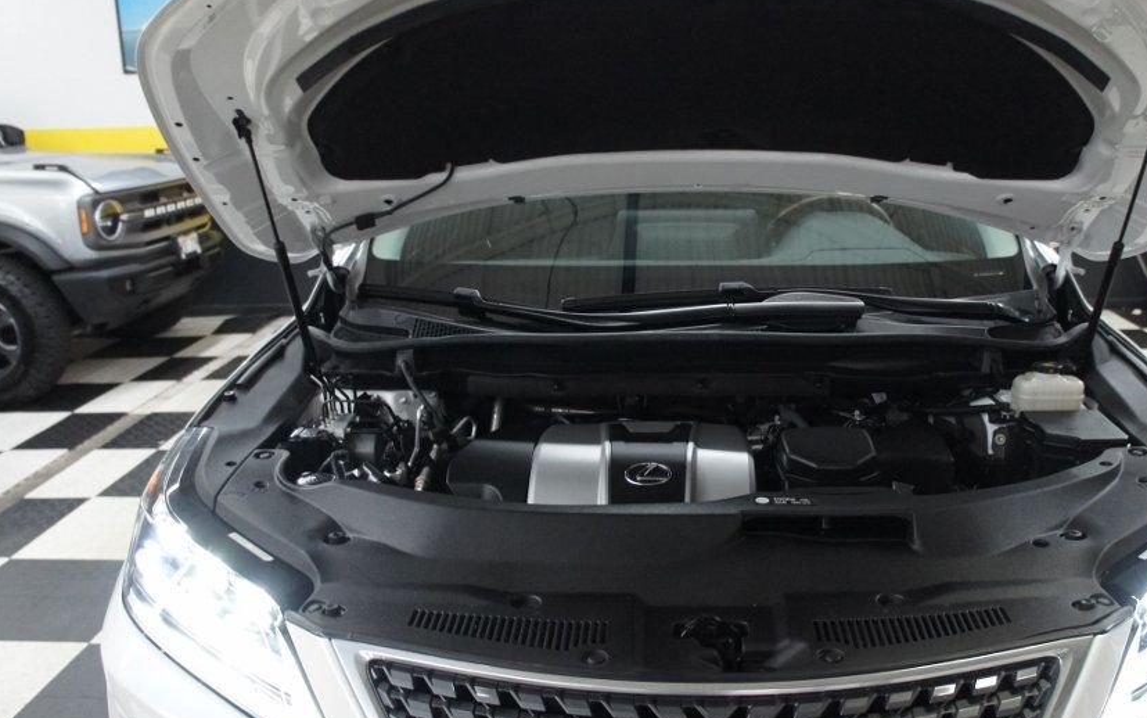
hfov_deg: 56.3
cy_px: 411
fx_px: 1063
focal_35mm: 34
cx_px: 680
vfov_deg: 37.2
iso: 1600
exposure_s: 1/80
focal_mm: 18
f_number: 3.5
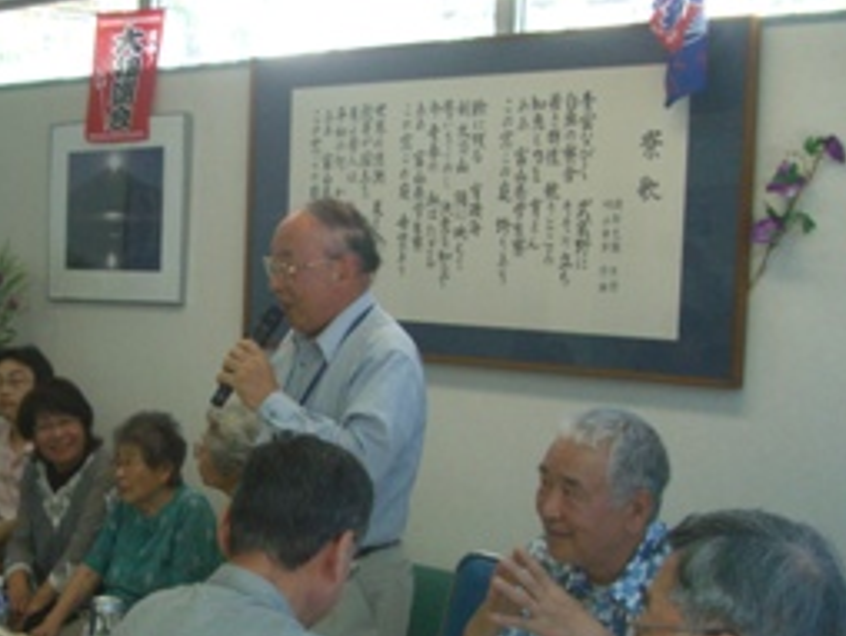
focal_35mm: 67
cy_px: 503
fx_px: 1639
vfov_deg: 21.7
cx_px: 210
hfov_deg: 28.5
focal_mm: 7.9
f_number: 2.8
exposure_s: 1/125
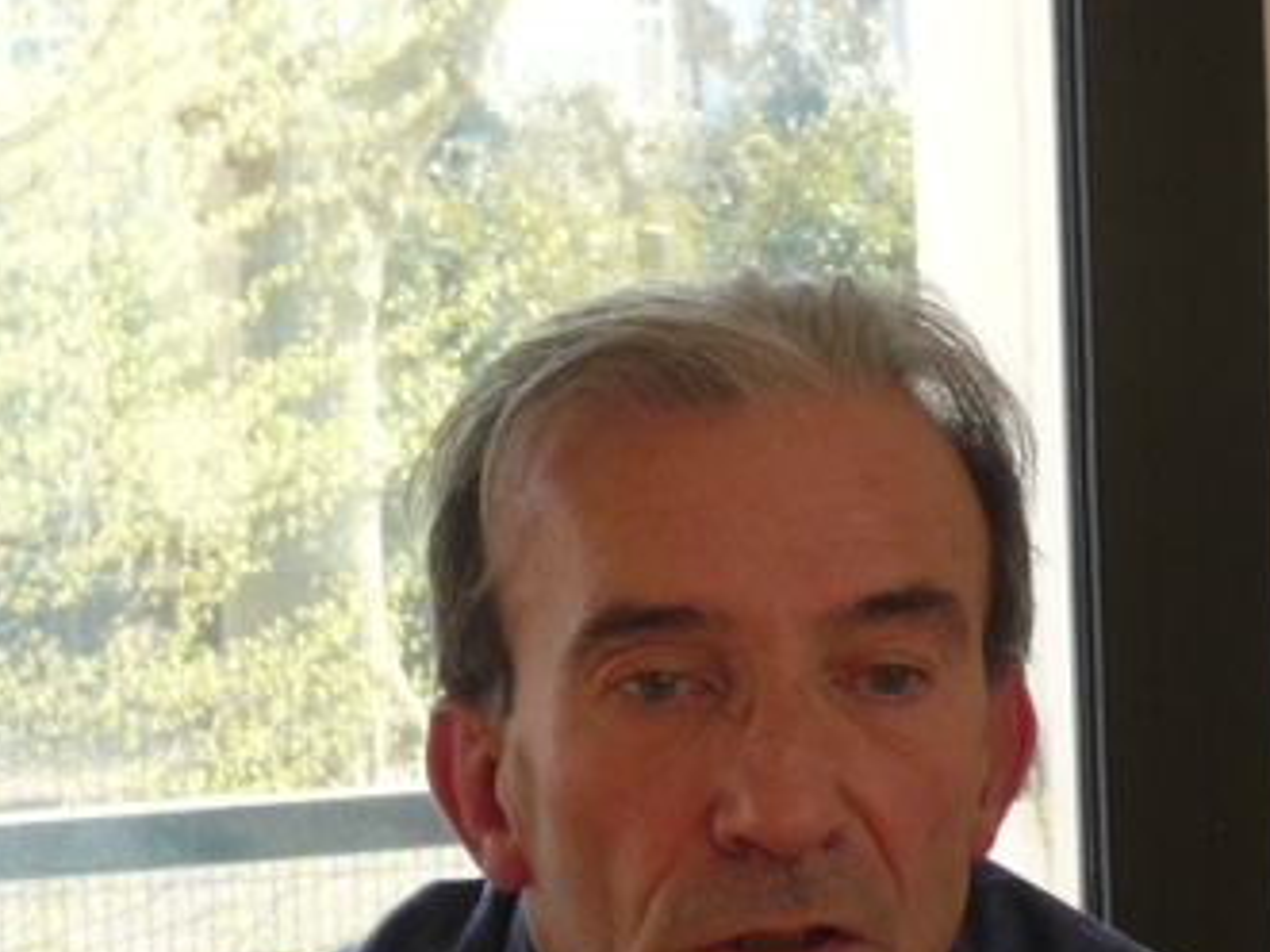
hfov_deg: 11.0
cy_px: 818
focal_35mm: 180
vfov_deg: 8.2
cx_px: 767
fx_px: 6601
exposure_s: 1/50
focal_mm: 15.5
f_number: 5.3
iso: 100
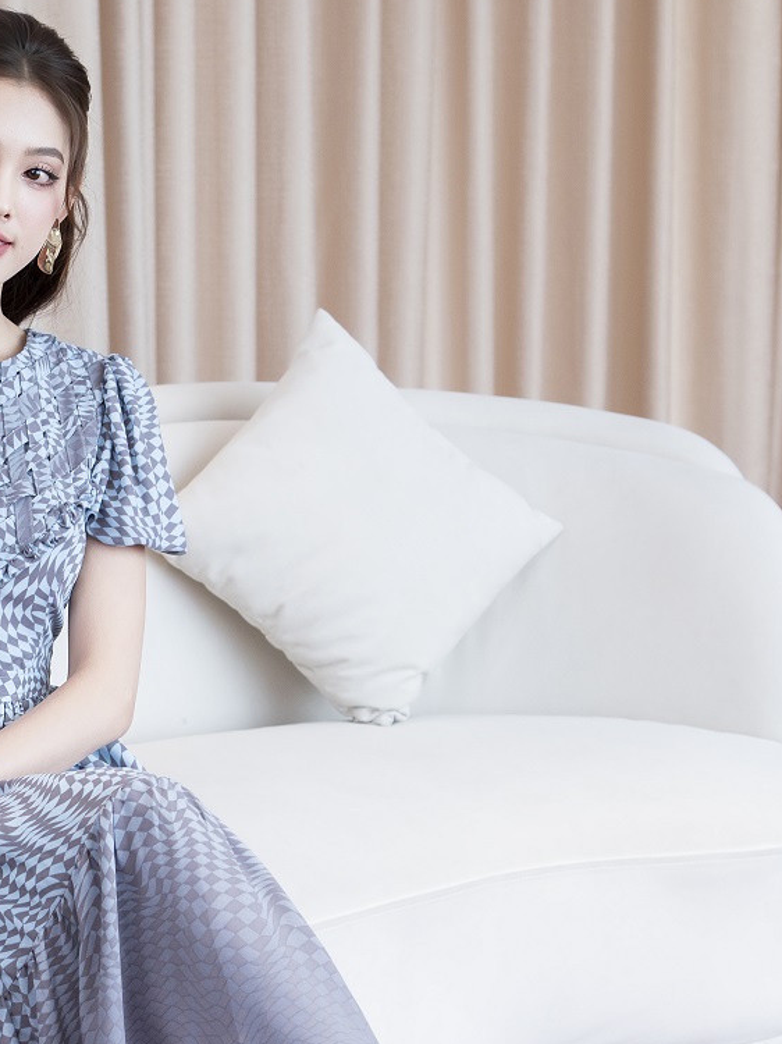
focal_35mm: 104
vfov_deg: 18.9
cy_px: 665
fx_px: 3134
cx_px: 104
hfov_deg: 14.1
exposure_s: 1/125
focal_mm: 35
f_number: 4
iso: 250
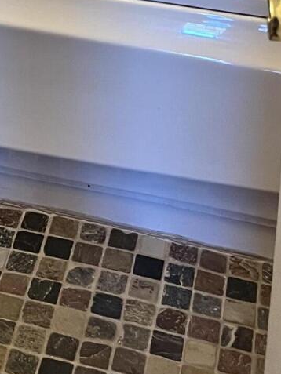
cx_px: -64
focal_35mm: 109
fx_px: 1179
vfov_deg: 16.0
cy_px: -236
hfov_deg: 13.2
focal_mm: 5.1
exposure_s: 1/60
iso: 125
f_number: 1.6
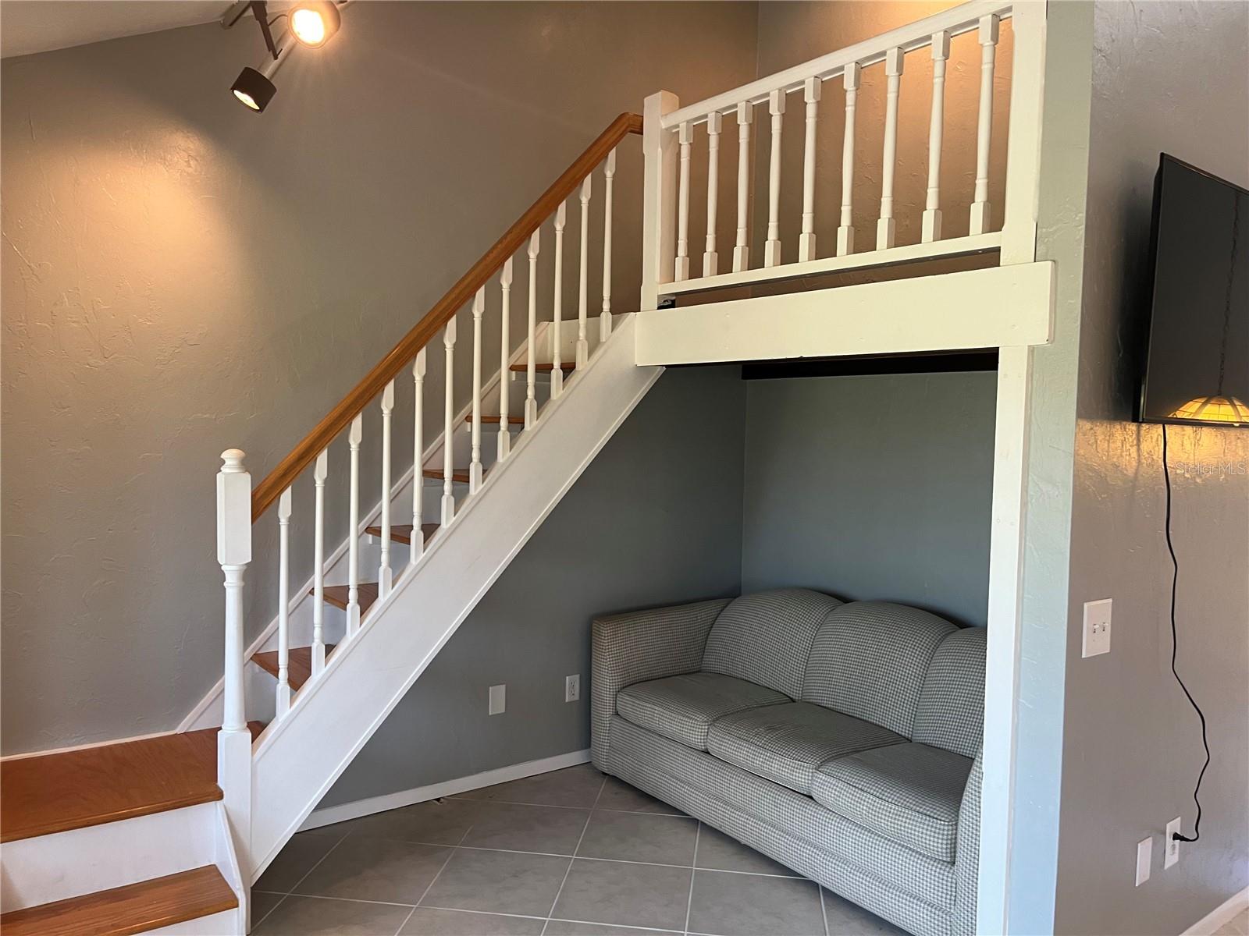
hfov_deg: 67.3
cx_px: 624
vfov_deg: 53.1
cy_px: 468
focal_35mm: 26
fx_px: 938
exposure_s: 1/60
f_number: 1.6
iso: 100
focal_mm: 5.1
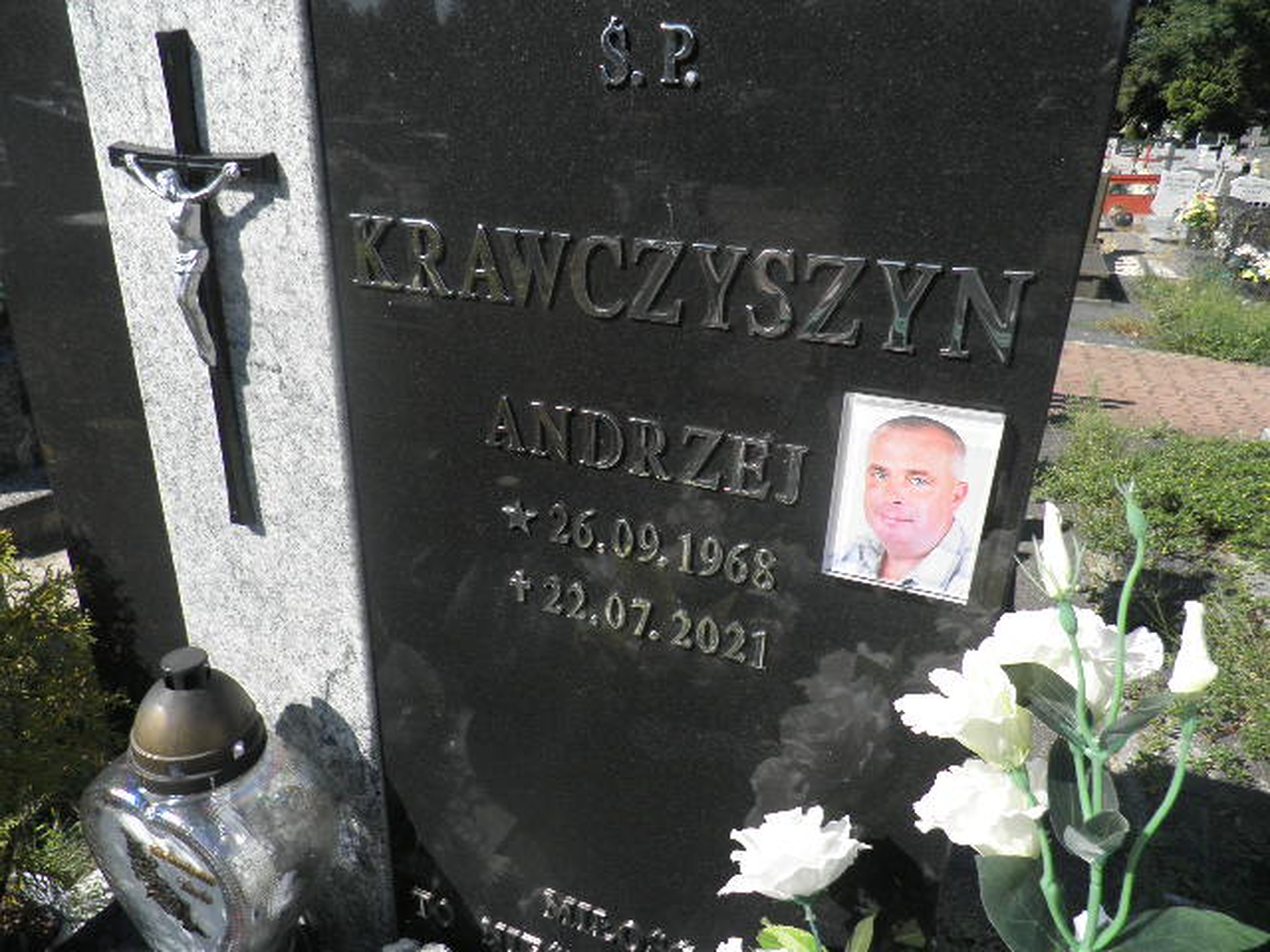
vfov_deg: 56.8
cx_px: 635
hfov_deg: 71.6
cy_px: 476
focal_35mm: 24
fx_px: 881
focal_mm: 4.3
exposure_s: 1/125
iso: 64
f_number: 8.3
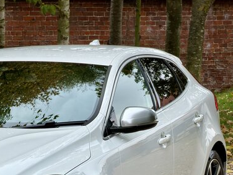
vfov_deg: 6.9
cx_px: 6
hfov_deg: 9.2
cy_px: 177
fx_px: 1434
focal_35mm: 213
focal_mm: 16.89
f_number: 2.8
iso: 40
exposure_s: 1/223
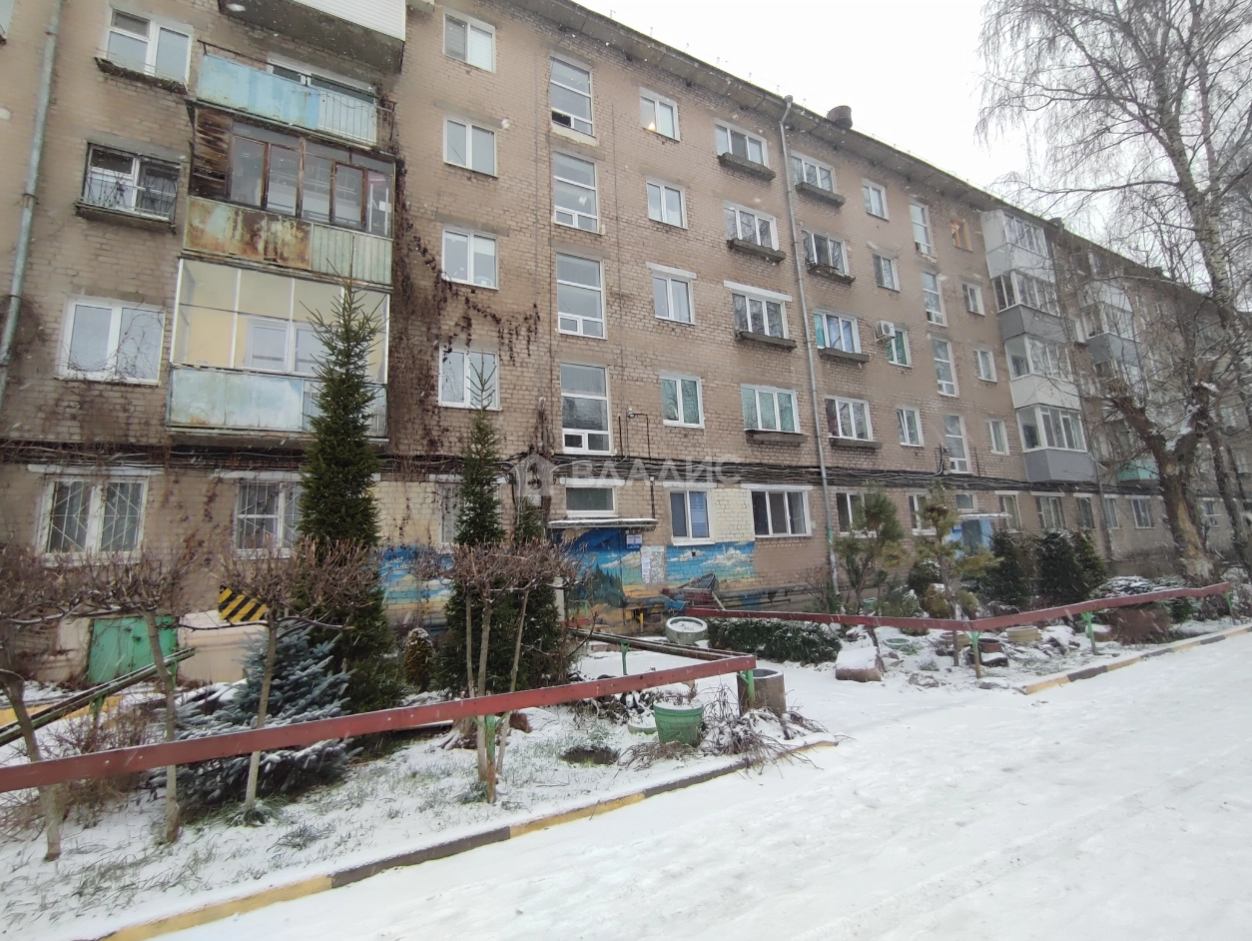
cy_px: 470
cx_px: 626
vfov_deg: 78.2
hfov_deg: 94.5
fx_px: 579
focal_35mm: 16
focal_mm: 1.65
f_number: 2.2
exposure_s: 1/100
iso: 112
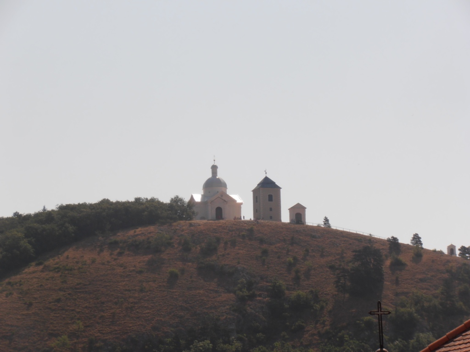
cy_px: 176
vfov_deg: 10.7
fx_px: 1874
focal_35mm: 138
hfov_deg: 14.3
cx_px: 235
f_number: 15
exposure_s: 1/160
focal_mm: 24.39
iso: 80
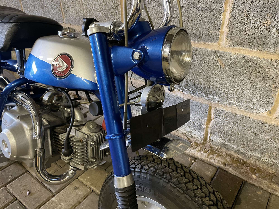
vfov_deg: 53.1
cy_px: 104
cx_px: 140
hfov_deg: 67.3
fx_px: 210
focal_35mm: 26
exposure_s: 1/33
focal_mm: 4.2
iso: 500
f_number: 1.6
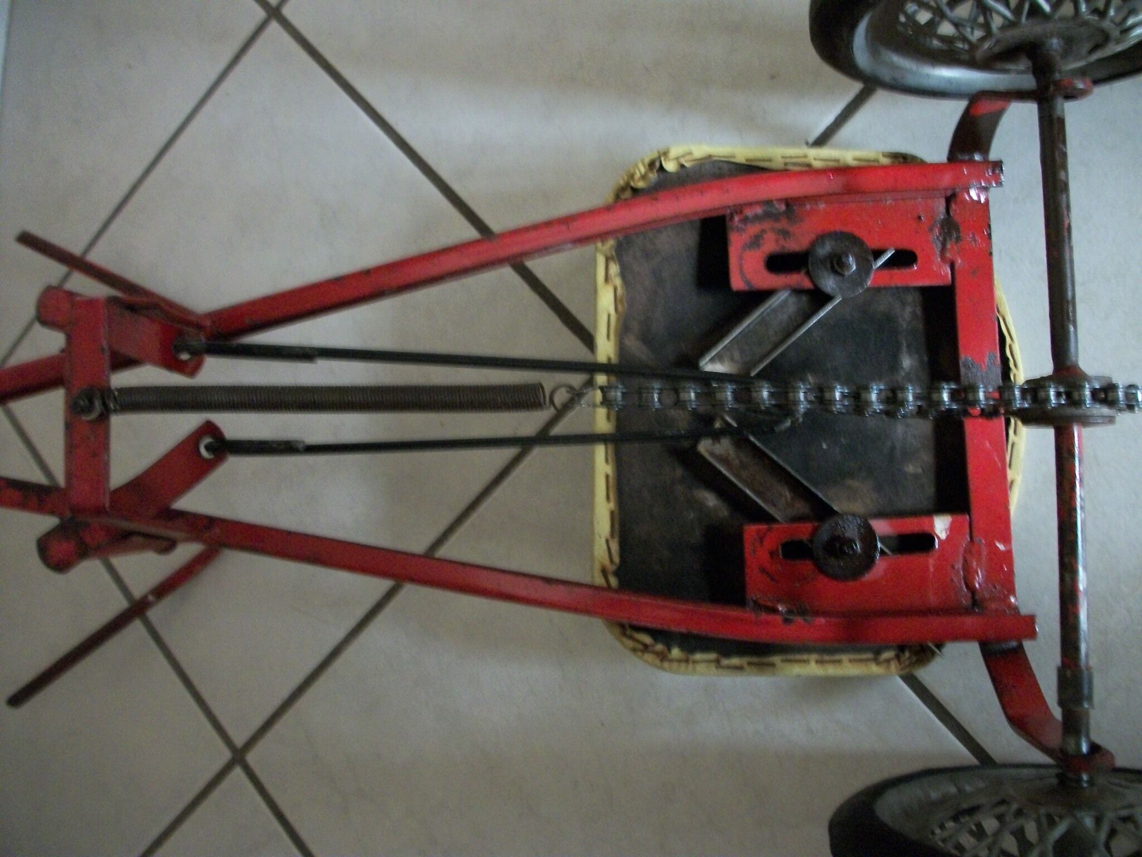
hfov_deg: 56.8
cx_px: 571
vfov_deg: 44.2
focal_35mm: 32
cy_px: 428
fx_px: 1056
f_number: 2.9
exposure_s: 1/8
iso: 250
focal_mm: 5.7
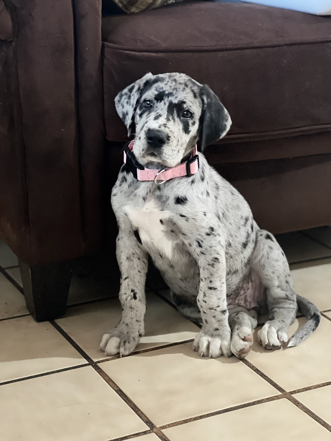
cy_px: 220
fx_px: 982
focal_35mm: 77
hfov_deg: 19.1
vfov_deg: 25.3
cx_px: 166
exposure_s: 1/15
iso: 1000
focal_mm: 9
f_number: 2.8
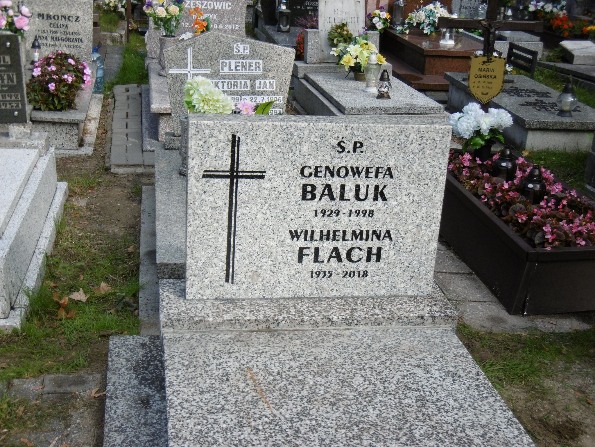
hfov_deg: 32.7
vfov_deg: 24.8
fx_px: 1014
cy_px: 224
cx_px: 298
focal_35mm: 59
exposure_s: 1/320
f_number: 4.2
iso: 100
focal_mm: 10.5
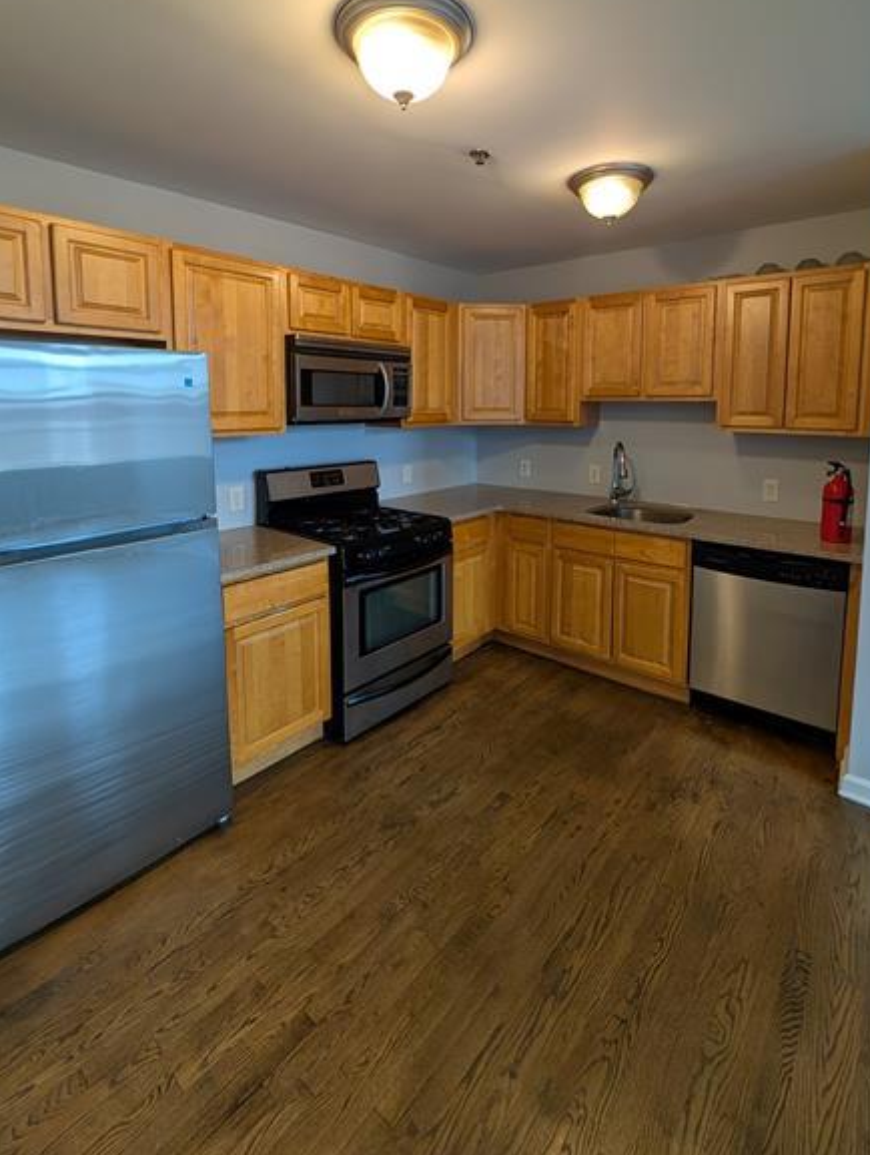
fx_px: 535
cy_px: 453
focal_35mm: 16
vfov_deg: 93.0
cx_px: 447
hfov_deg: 78.3
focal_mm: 2.02
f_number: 1.7
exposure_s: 1/120
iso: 82
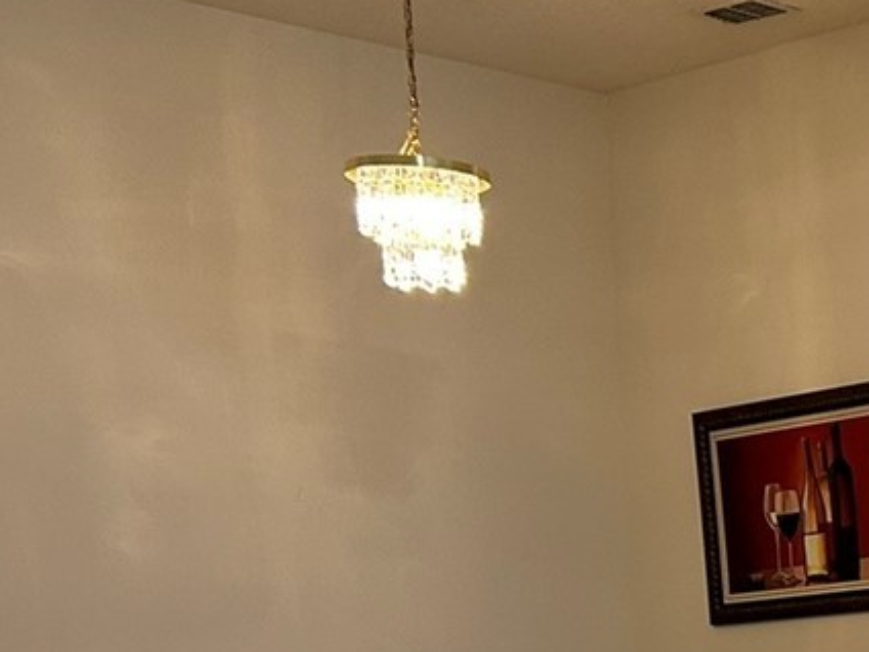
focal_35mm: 98
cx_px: 1422
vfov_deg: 14.4
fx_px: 2460
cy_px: 892
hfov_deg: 17.4
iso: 100
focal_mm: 5.7
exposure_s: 1/60
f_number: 1.5
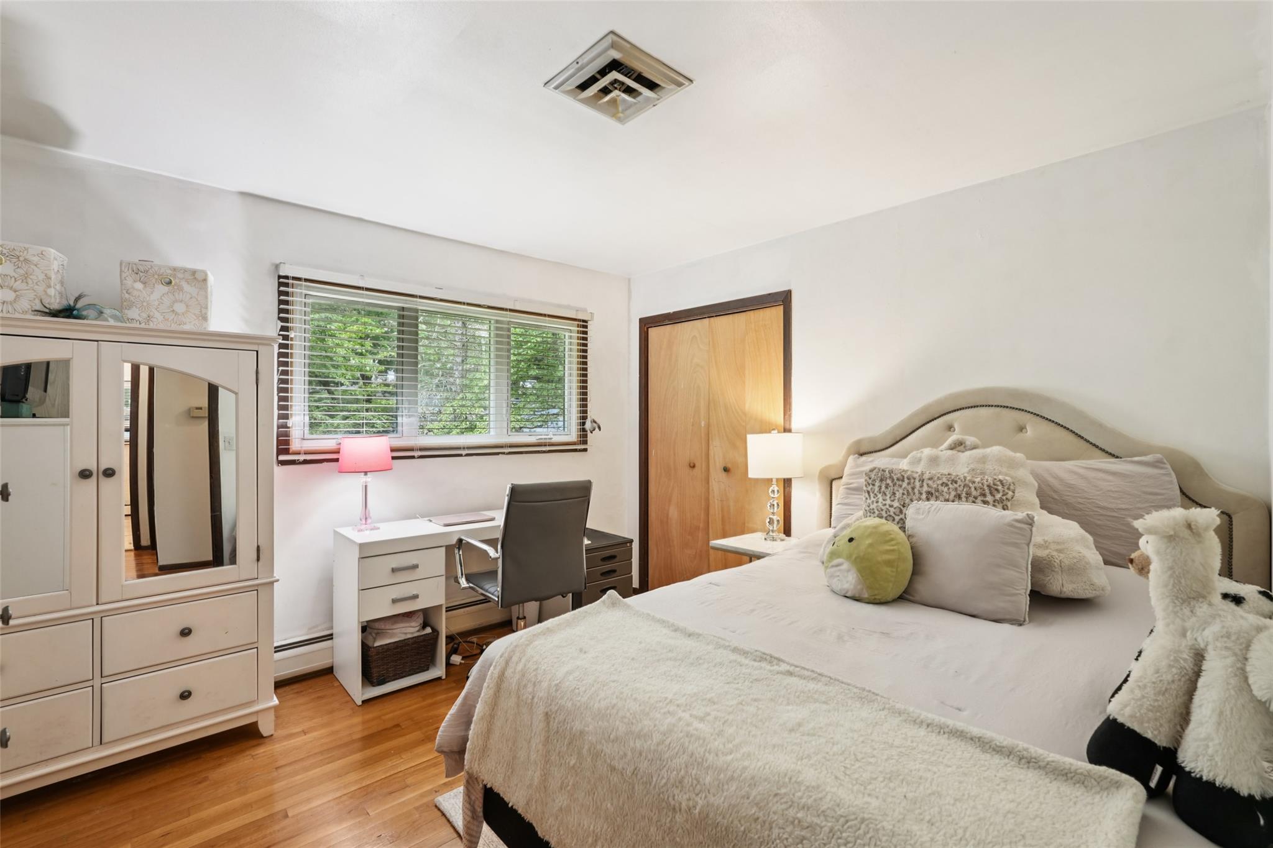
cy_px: 424
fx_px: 566
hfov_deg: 96.7
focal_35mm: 16
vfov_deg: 73.7
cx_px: 636
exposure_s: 1/13
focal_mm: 16
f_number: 8
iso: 400
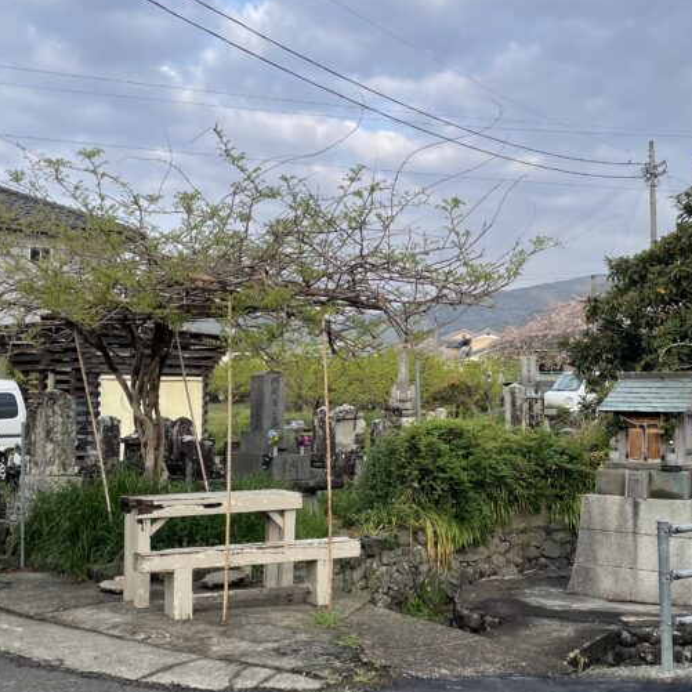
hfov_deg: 35.8
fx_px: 1063
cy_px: 326
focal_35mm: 47
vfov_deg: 36.0
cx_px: 436
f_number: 1.6
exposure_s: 1/1453
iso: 32
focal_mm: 4.2
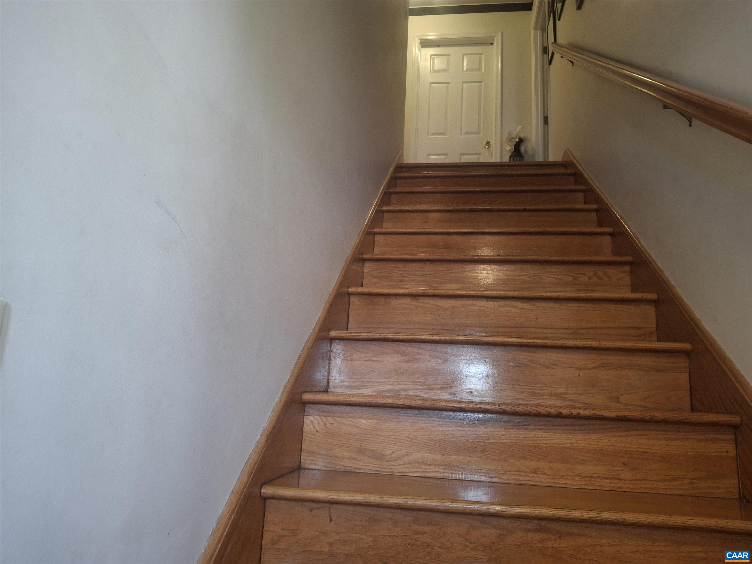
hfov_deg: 69.4
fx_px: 543
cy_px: 282
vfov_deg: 54.9
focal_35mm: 25
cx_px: 376
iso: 250
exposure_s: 1/50
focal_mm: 4.69
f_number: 1.8
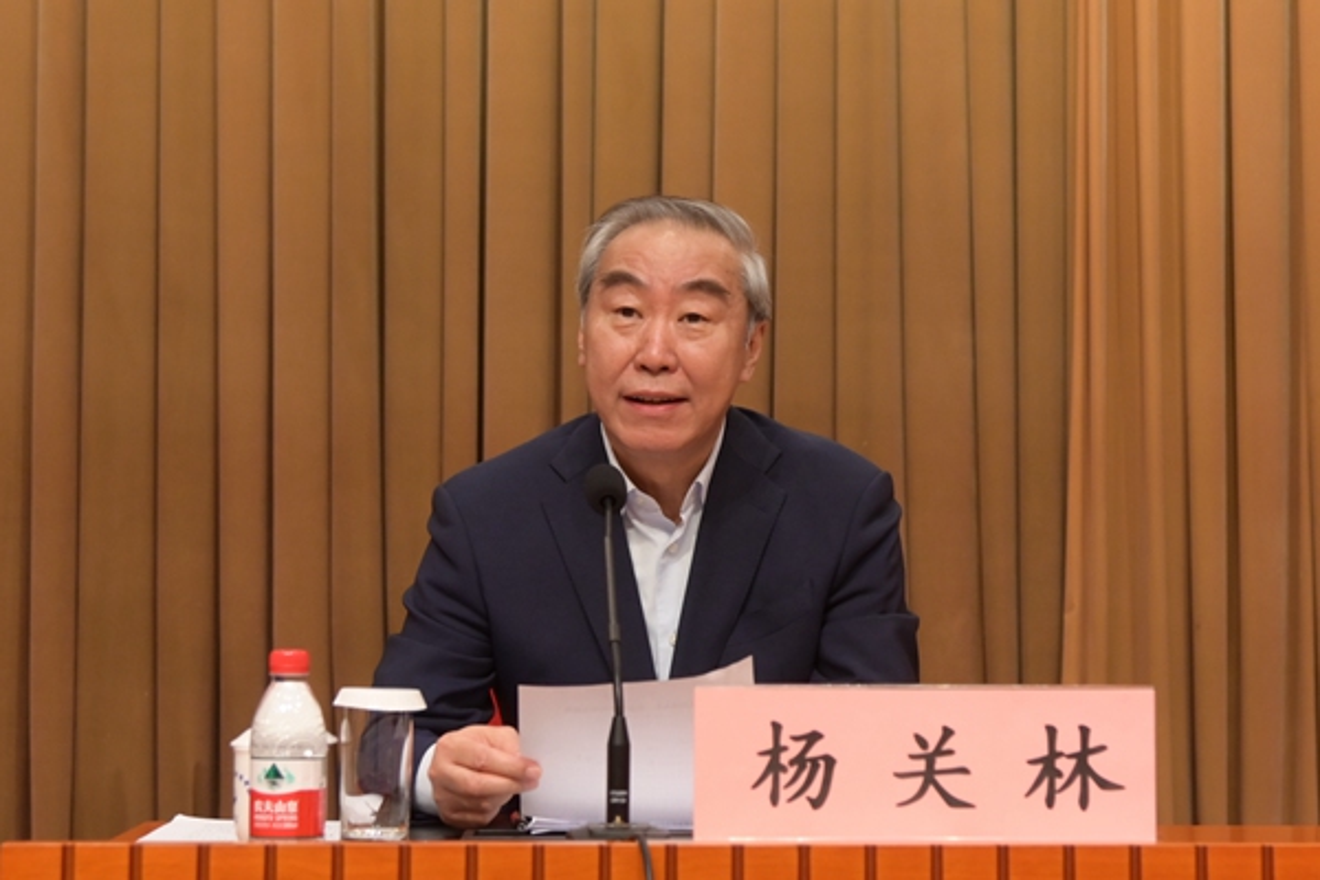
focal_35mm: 38
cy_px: 440
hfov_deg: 50.7
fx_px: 1393
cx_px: 660
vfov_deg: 35.1
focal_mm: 38
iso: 1250
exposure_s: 1/200
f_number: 4
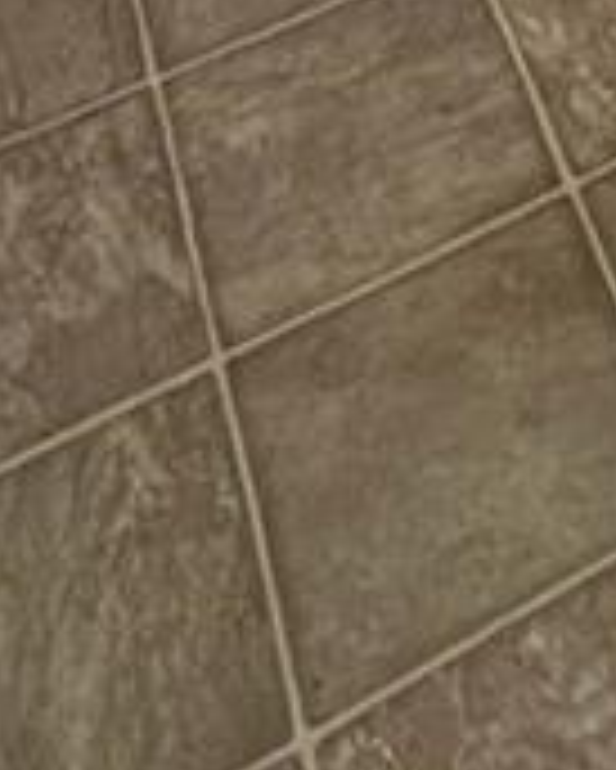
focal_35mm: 96
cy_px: -1675
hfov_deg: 14.7
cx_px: 971
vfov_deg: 10.7
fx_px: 2186
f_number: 2.2
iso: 160
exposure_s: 1/60
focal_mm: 2.22
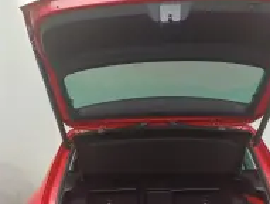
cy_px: 163
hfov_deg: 40.2
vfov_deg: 30.2
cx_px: 113
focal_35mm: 47
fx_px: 367
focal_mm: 4.65
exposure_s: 1/50
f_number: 1.8
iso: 50
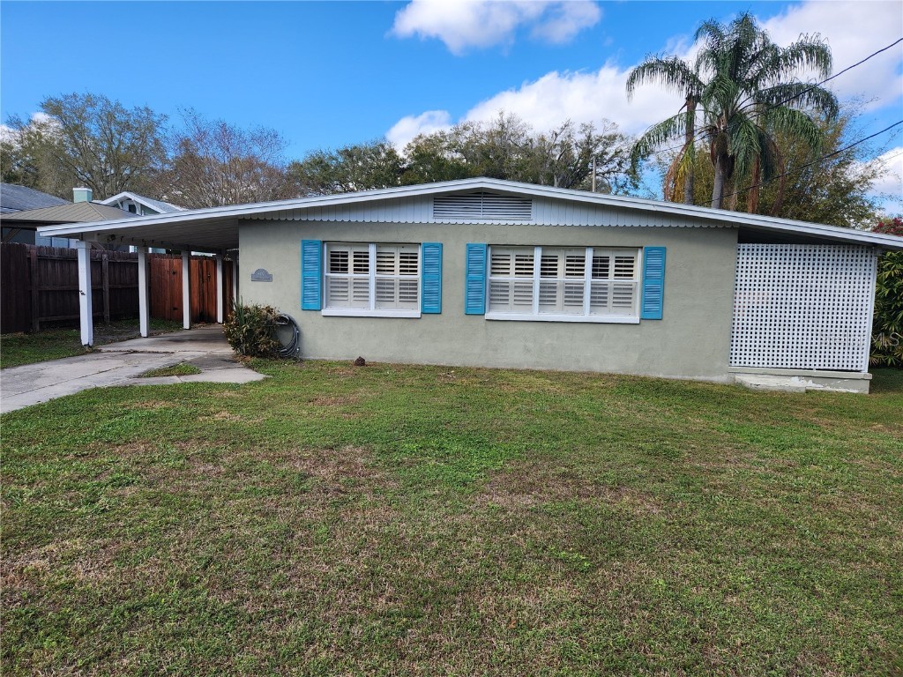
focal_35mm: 23
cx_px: 452
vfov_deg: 58.9
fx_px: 600
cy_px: 338
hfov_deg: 73.9
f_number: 1.8
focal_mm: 5.4
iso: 20
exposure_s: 1/981
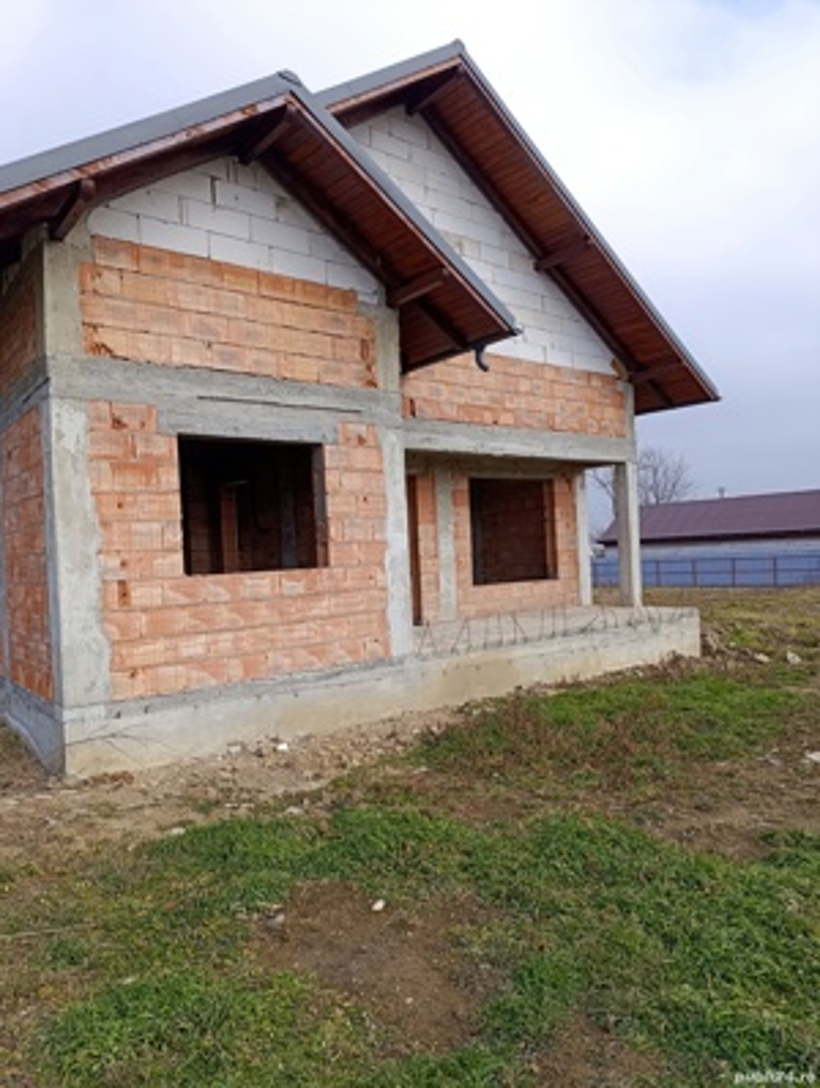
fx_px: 724
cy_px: 544
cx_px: 410
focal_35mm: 23
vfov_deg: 73.8
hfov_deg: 59.0
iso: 50
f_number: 1.6
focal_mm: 6.14
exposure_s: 1/535
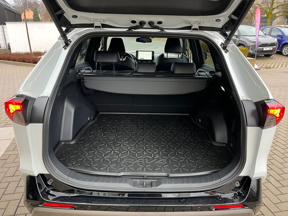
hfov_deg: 67.3
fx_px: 216
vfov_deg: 53.1
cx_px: 144
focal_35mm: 26
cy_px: 108
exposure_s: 1/87
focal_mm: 5.1
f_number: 1.6
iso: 125
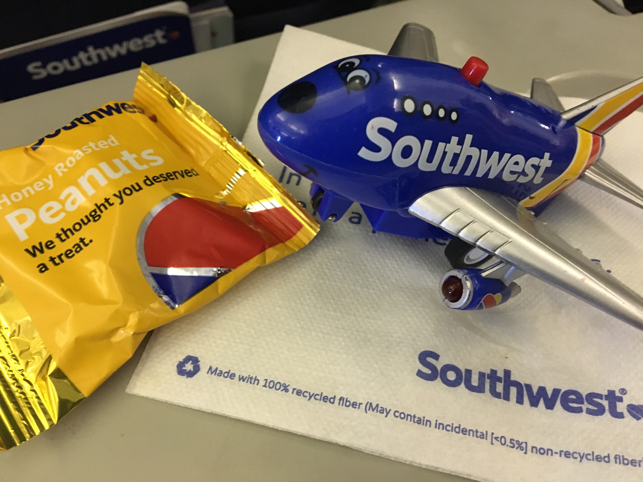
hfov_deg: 61.7
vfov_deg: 48.2
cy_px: 241
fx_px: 539
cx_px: 322
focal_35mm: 29
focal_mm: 4.15
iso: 200
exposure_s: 1/15
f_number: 2.2
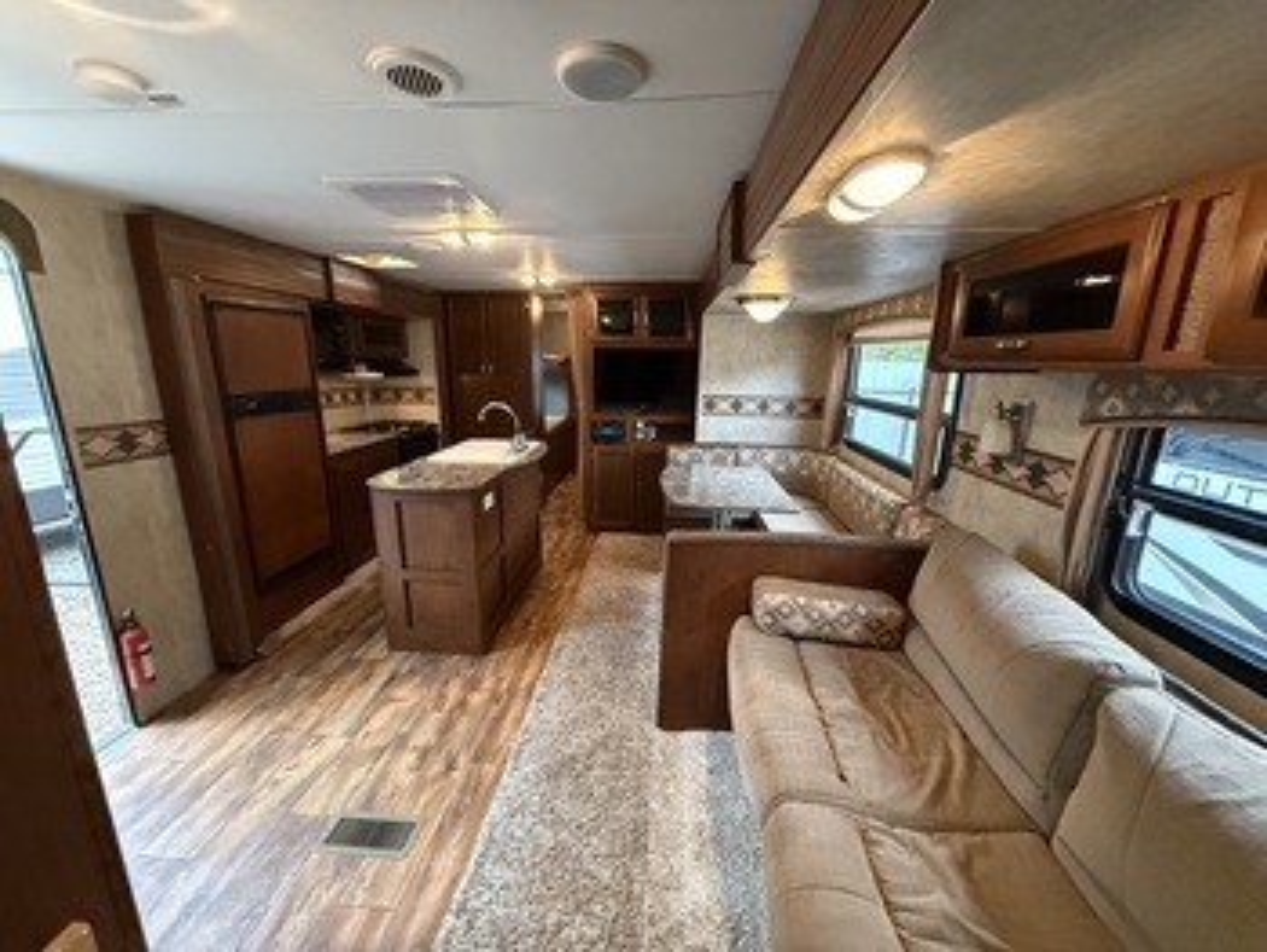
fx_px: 513
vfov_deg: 85.7
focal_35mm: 14
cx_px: 634
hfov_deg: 102.0
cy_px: 476
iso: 1250
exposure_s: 1/60
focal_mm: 2.22
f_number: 2.2
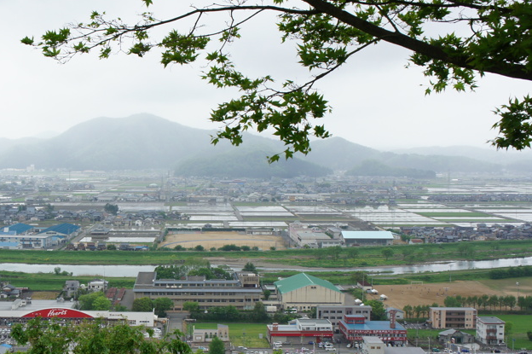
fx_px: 945
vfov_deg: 21.1
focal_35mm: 64
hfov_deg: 30.9
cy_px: 244
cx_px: 134
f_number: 10
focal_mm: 26
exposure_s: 1/60
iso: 200
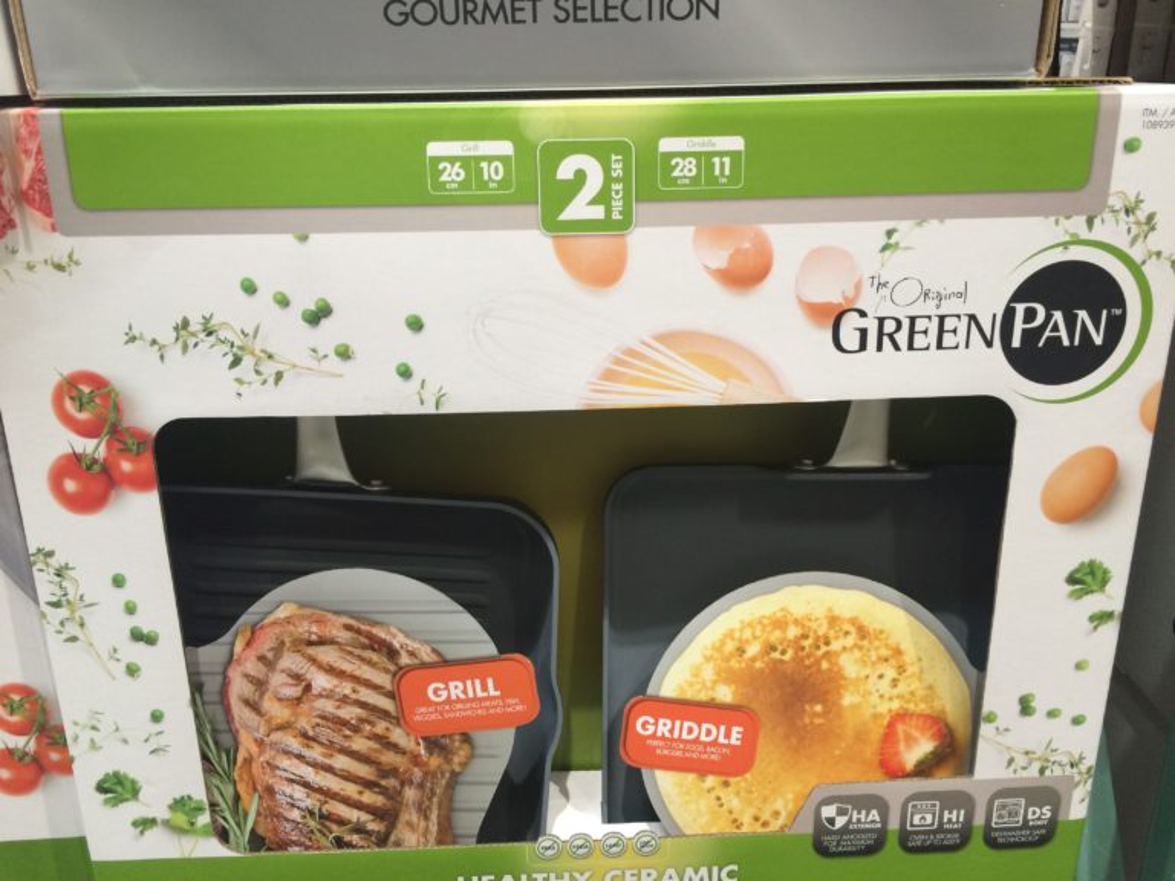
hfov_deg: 61.7
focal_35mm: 29
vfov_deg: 48.2
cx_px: 588
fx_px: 984
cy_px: 440
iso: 125
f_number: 2.2
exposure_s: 1/30
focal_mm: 4.15
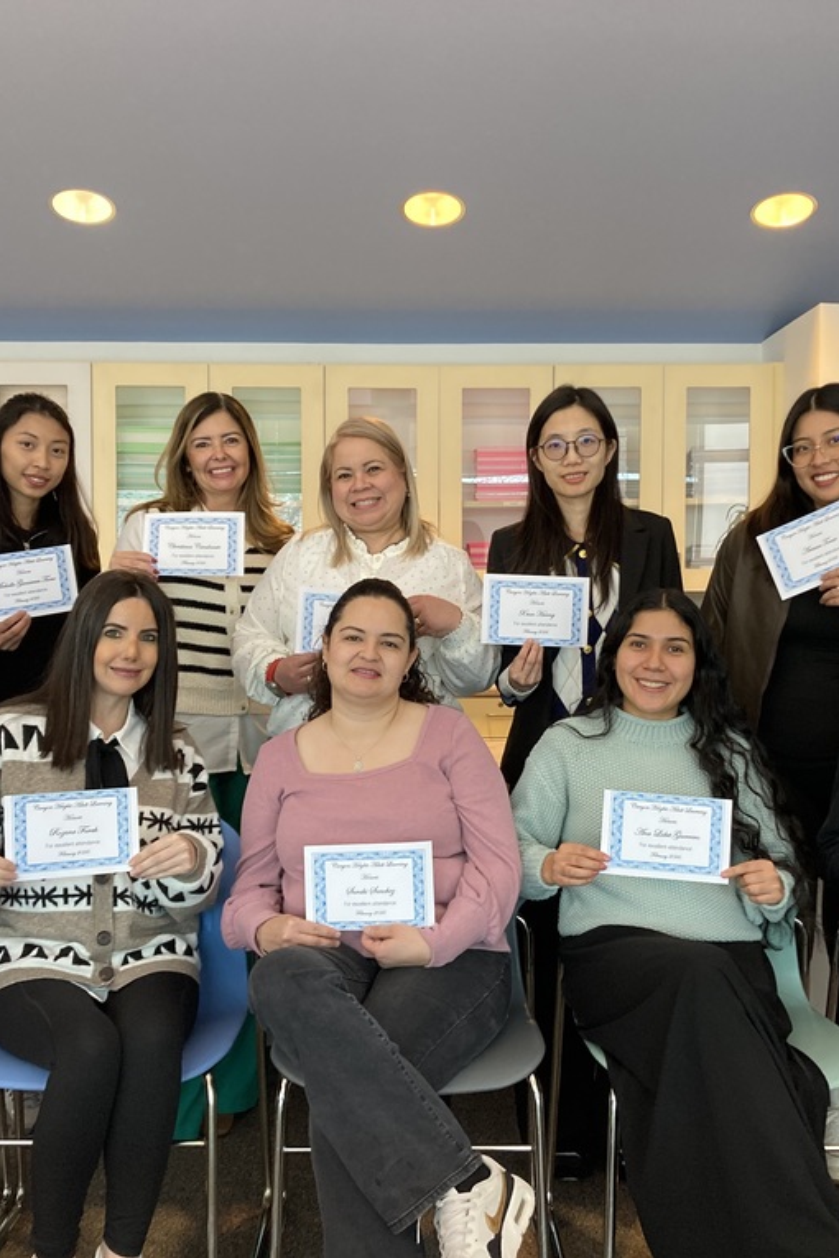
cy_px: 630
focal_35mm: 39
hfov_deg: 34.2
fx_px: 1363
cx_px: 431
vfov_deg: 49.6
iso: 125
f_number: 1.8
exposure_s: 1/60
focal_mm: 3.99
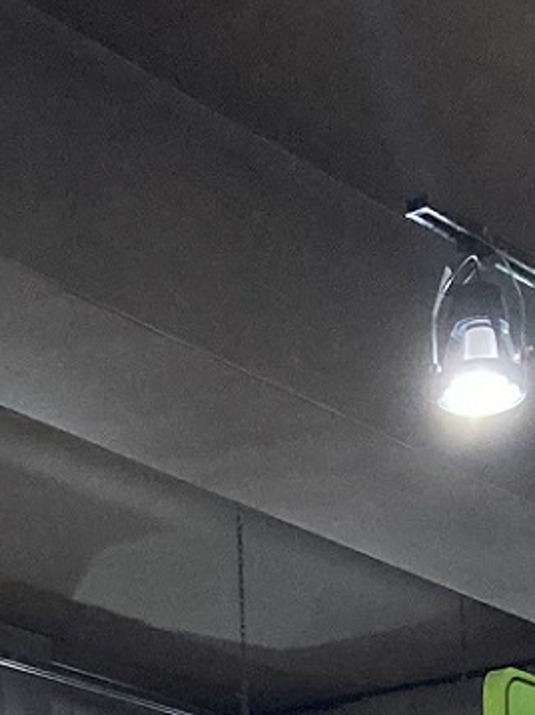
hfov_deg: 10.2
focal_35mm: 144
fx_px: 2971
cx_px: -10
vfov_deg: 12.3
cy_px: 1360
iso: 250
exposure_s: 1/50
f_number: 1.8
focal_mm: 3.99
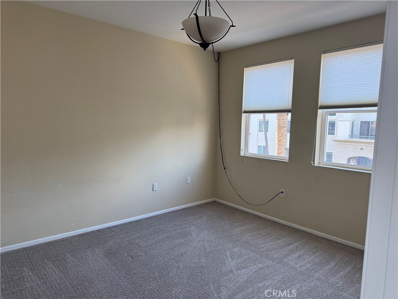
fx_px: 276
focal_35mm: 24
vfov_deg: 56.8
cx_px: 199
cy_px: 150
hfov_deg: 71.6
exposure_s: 1/120
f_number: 1.78
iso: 200
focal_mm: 6.76
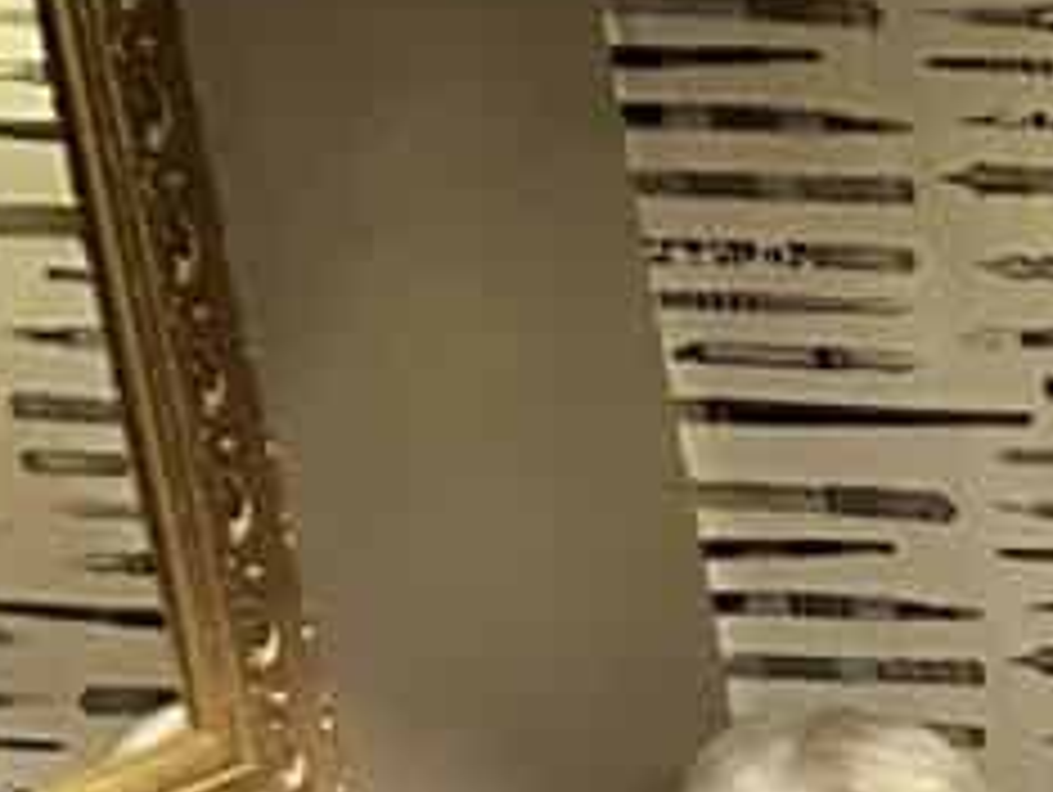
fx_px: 5298
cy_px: 1863
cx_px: 3326
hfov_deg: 8.9
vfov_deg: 7.9
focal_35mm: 174
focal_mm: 5.7
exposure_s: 1/30
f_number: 1.5
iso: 640
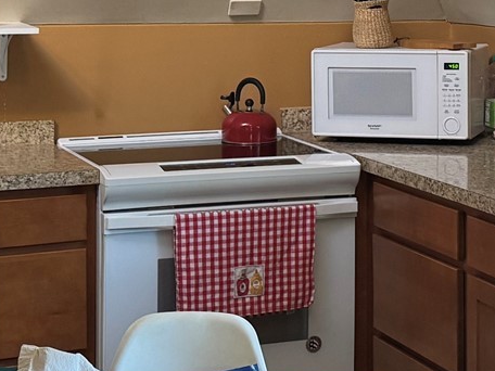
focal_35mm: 101
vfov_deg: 14.5
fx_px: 1444
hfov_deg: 19.3
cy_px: 35
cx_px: 372
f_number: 1.78
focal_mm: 6.76
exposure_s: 1/60
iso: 400
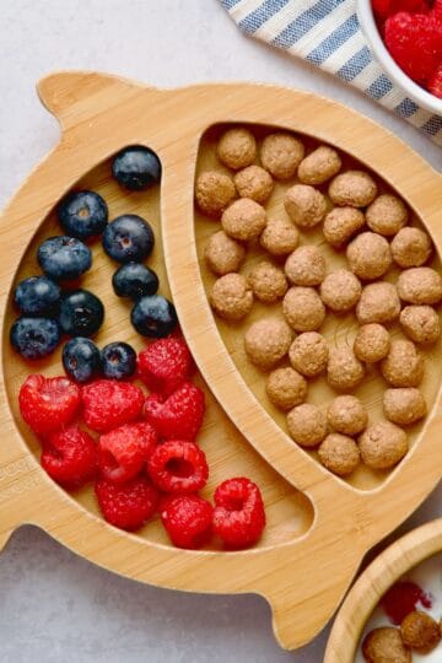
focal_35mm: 85
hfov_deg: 16.1
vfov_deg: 23.9
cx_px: 221
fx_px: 1565
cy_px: 332
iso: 1600
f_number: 10
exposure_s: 1/125
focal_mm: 85
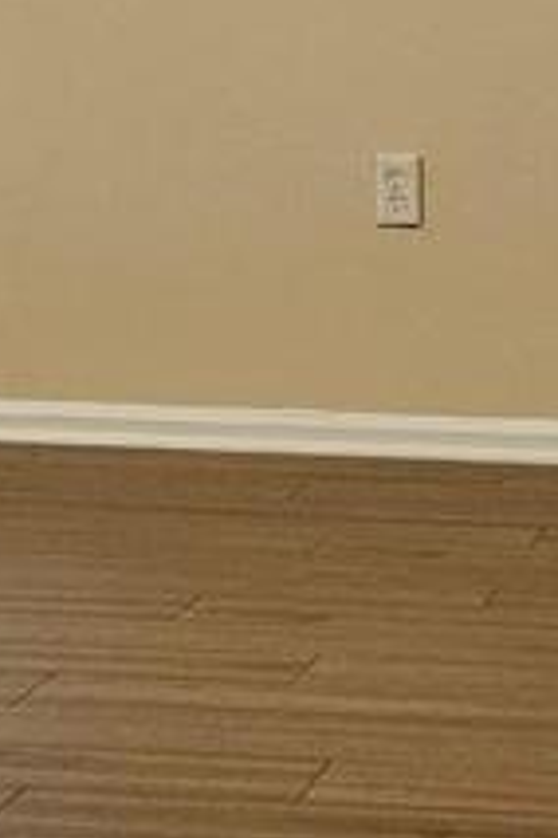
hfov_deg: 8.4
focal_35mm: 162
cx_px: 503
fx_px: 3766
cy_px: 39
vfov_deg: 12.6
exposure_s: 1/170
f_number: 1.7
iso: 800
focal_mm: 6.3
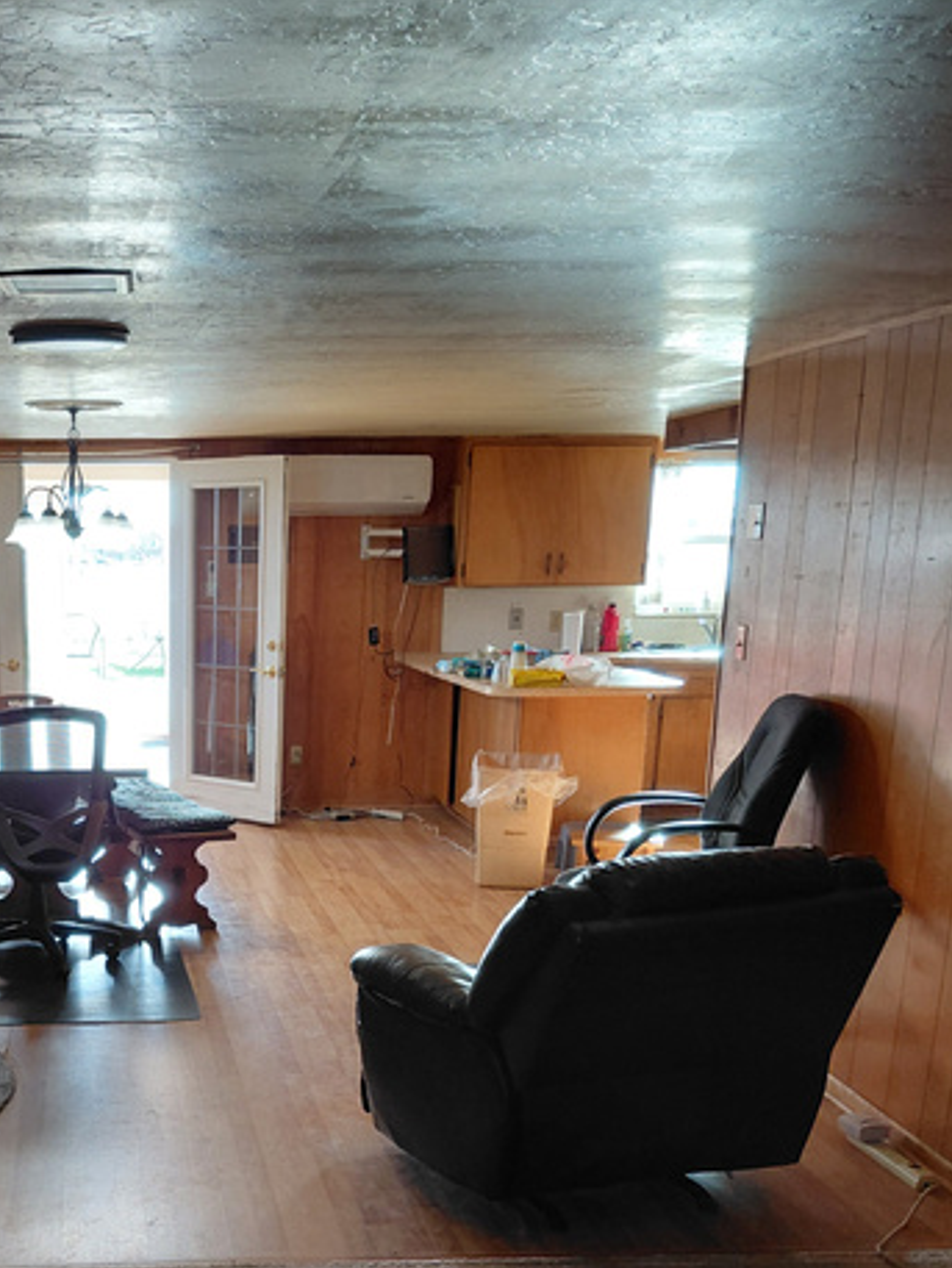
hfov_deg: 33.3
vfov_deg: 43.0
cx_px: 178
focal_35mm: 42
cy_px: 985
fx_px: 1539
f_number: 1.8
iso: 160
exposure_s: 1/60
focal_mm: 4.69
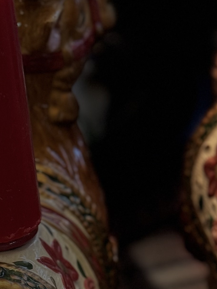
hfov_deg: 9.1
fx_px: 1338
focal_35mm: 160
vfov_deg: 12.3
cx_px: 300
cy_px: 194
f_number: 1.78
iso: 320
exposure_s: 1/40
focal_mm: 6.76
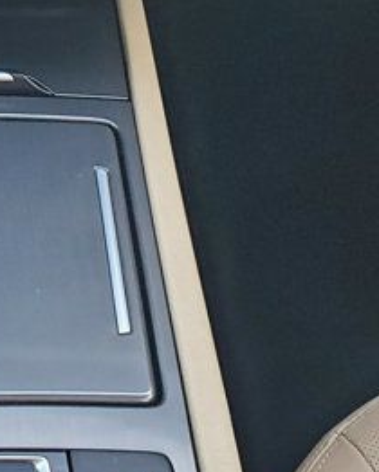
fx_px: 1386
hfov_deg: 15.0
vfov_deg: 18.4
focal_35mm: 99
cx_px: -83
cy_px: -90
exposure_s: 1/40
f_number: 2.4
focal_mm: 4.3
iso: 400
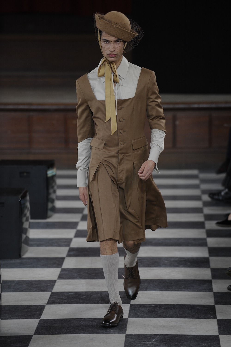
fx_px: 1928
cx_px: 116
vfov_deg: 10.3
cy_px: 174
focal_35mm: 200
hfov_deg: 6.9
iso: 1000
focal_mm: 200
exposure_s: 1/500
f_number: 4
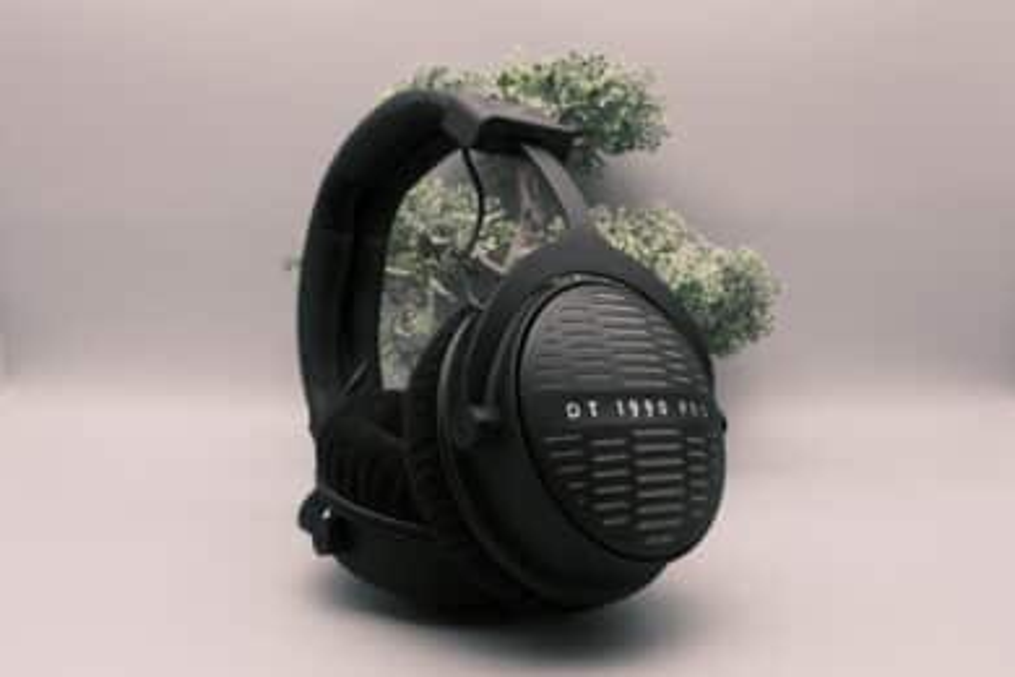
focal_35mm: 34
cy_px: 338
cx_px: 508
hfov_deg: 55.8
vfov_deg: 38.9
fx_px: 959
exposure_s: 1/100
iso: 800
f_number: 8
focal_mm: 22.7
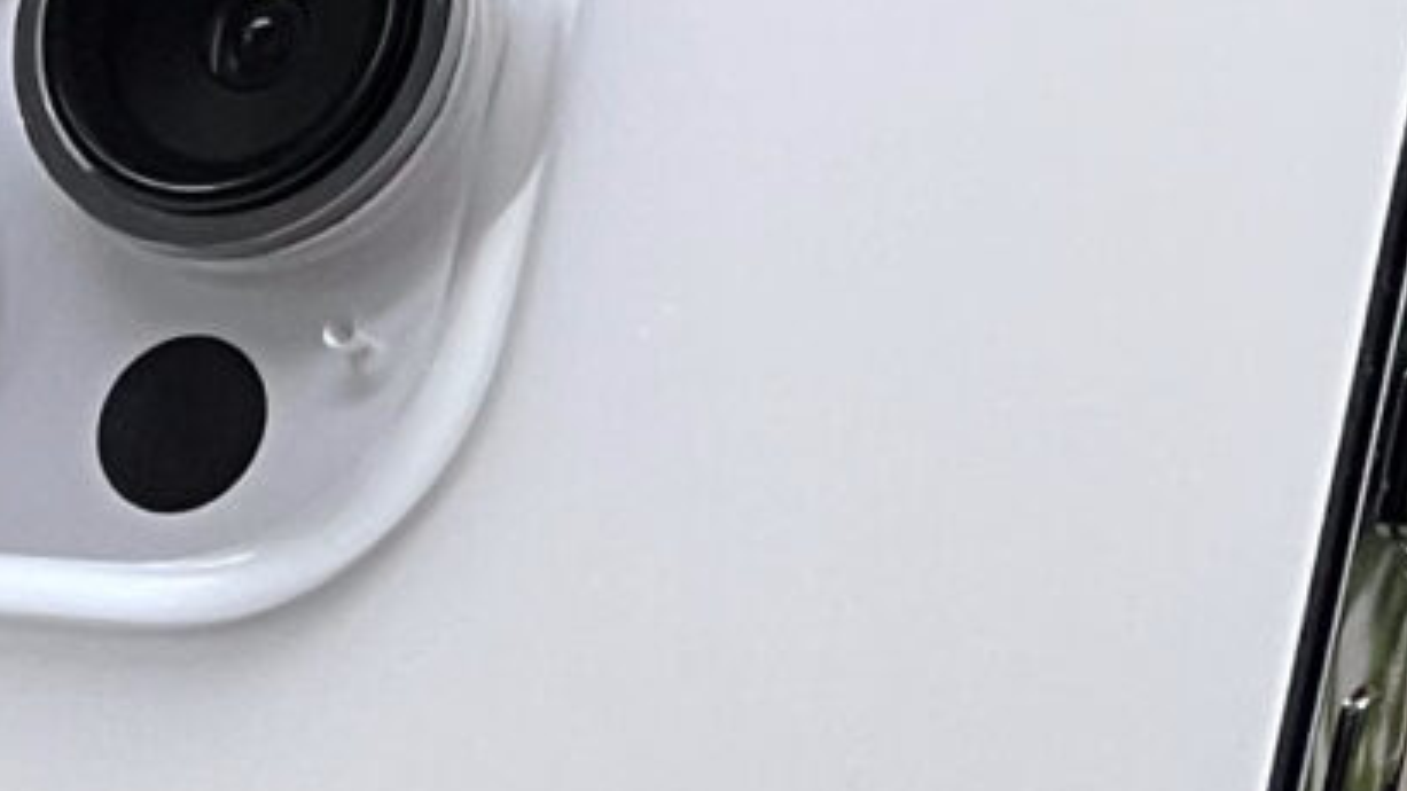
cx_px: 131
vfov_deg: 2.3
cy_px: 1475
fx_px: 19585
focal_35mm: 525
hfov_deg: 4.1
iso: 64
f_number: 2.8
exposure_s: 1/99
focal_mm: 9
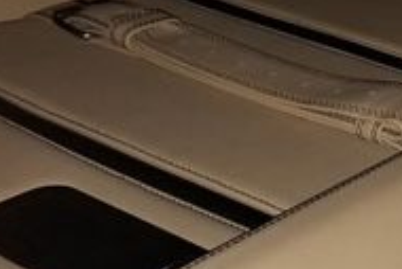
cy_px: 222
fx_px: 1017
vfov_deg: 14.9
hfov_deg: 21.3
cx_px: 430
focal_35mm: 91
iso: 64
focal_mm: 4.3
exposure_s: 1/50
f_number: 1.7
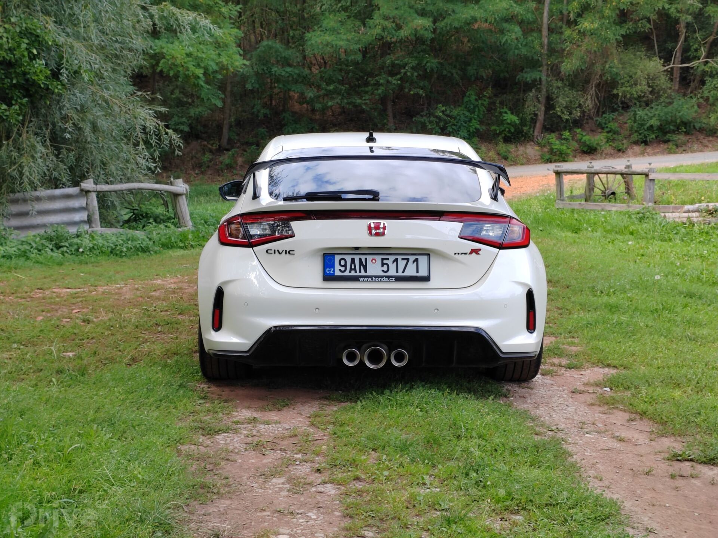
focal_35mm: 54
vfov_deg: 27.0
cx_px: 359
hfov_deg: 35.5
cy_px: 269
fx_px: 1120
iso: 100
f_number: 1.9
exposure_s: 1/283
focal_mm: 5.52
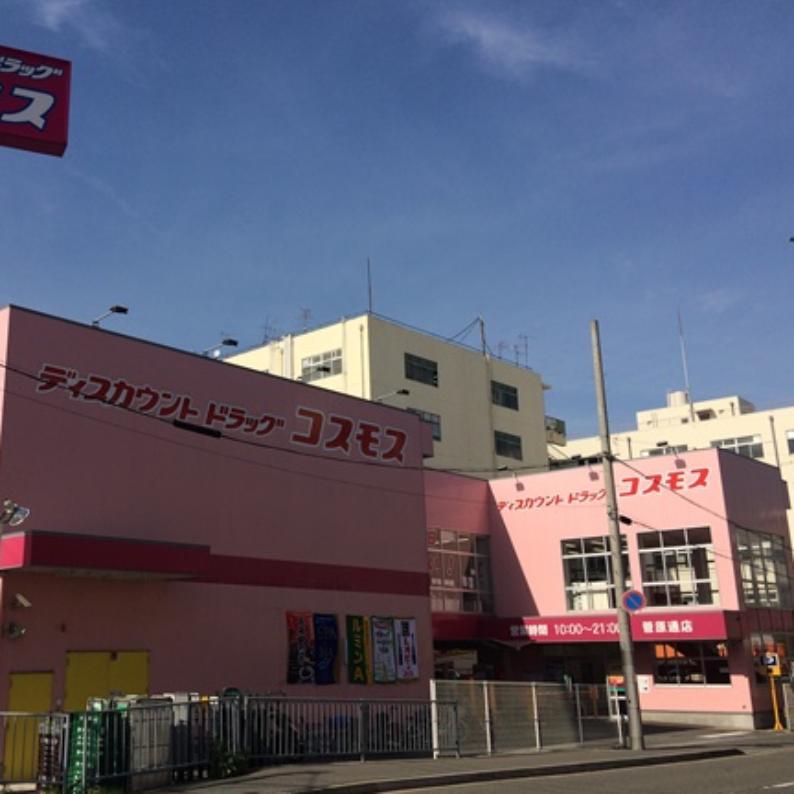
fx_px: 986
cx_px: 300
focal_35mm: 38
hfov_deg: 43.5
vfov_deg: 43.8
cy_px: 371
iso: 32
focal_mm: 4.15
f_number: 2.2
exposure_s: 1/3425
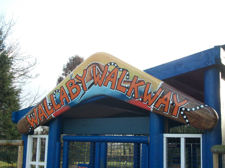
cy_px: 84
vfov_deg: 29.1
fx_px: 325
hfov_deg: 38.2
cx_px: 112
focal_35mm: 50
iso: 80
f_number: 3.6
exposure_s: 1/100
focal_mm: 8.8
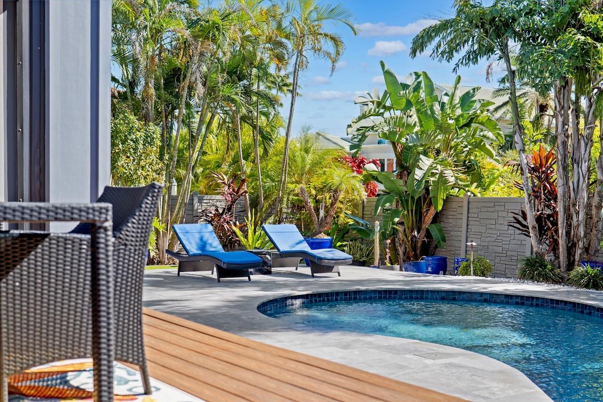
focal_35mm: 50
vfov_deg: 27.0
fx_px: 837
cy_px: 201
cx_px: 302
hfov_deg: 39.6
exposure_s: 1/250
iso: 100
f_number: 4
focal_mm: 50
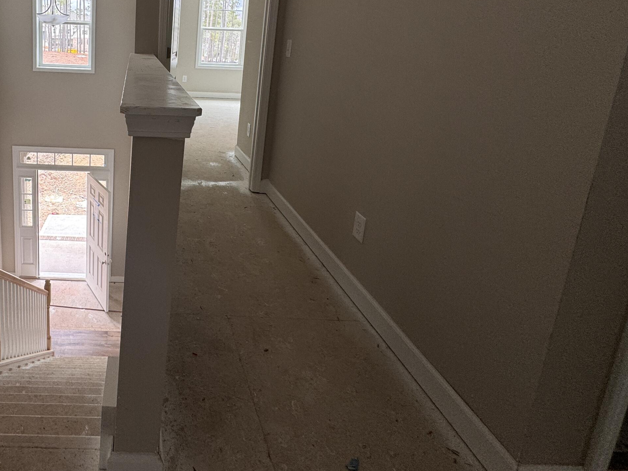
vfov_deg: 57.4
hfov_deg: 69.9
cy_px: 108
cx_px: 138
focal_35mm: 22
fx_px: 399
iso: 100
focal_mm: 2.22
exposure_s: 1/99
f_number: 2.2
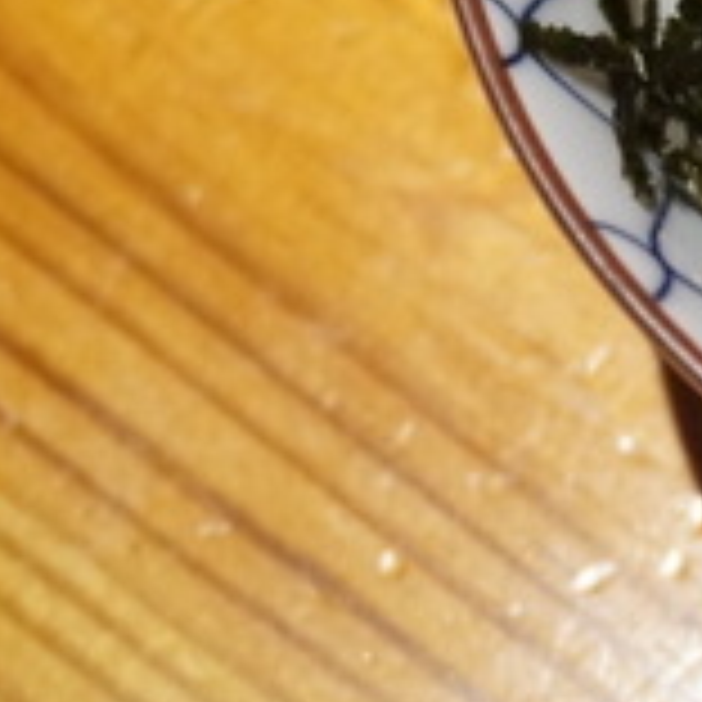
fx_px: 3120
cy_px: -191
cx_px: 1174
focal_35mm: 136
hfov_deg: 12.0
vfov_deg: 12.5
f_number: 4.5
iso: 3200
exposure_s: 1/60
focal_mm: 26
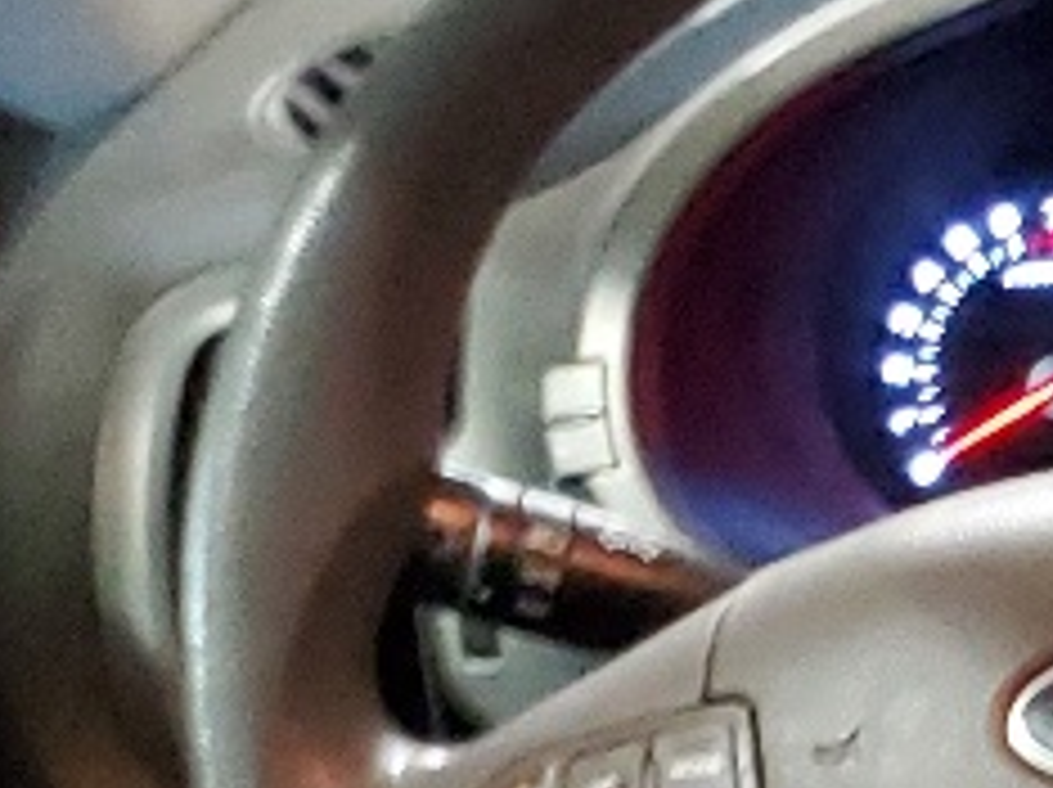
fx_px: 5409
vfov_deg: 7.6
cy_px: 2049
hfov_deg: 9.2
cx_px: 3033
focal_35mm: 178
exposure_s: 1/15
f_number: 1.5
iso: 378
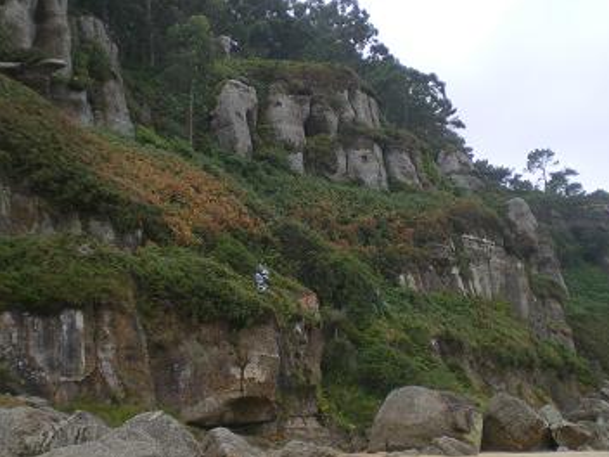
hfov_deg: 33.8
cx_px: 317
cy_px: 256
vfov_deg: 25.6
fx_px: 1003
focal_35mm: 57
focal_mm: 6.3
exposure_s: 1/160
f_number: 3.1
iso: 64
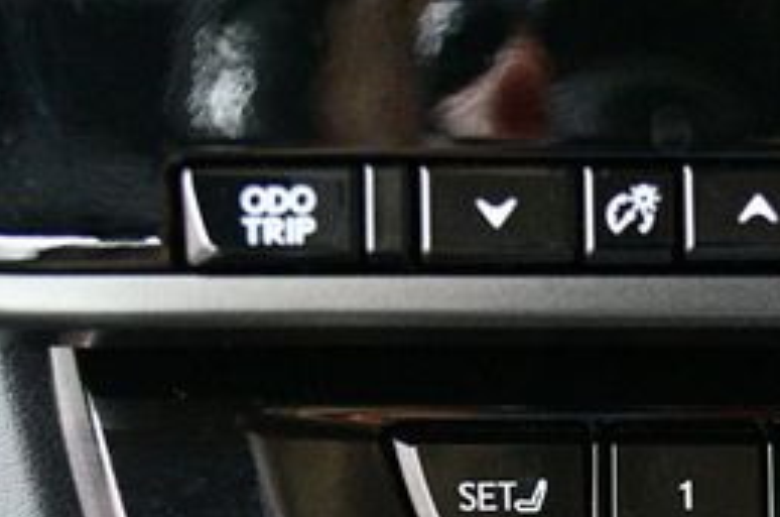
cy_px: 638
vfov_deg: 15.9
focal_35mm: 82
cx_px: 720
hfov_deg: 24.0
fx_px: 1773
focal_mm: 22
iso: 9000
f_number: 4
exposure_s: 1/60
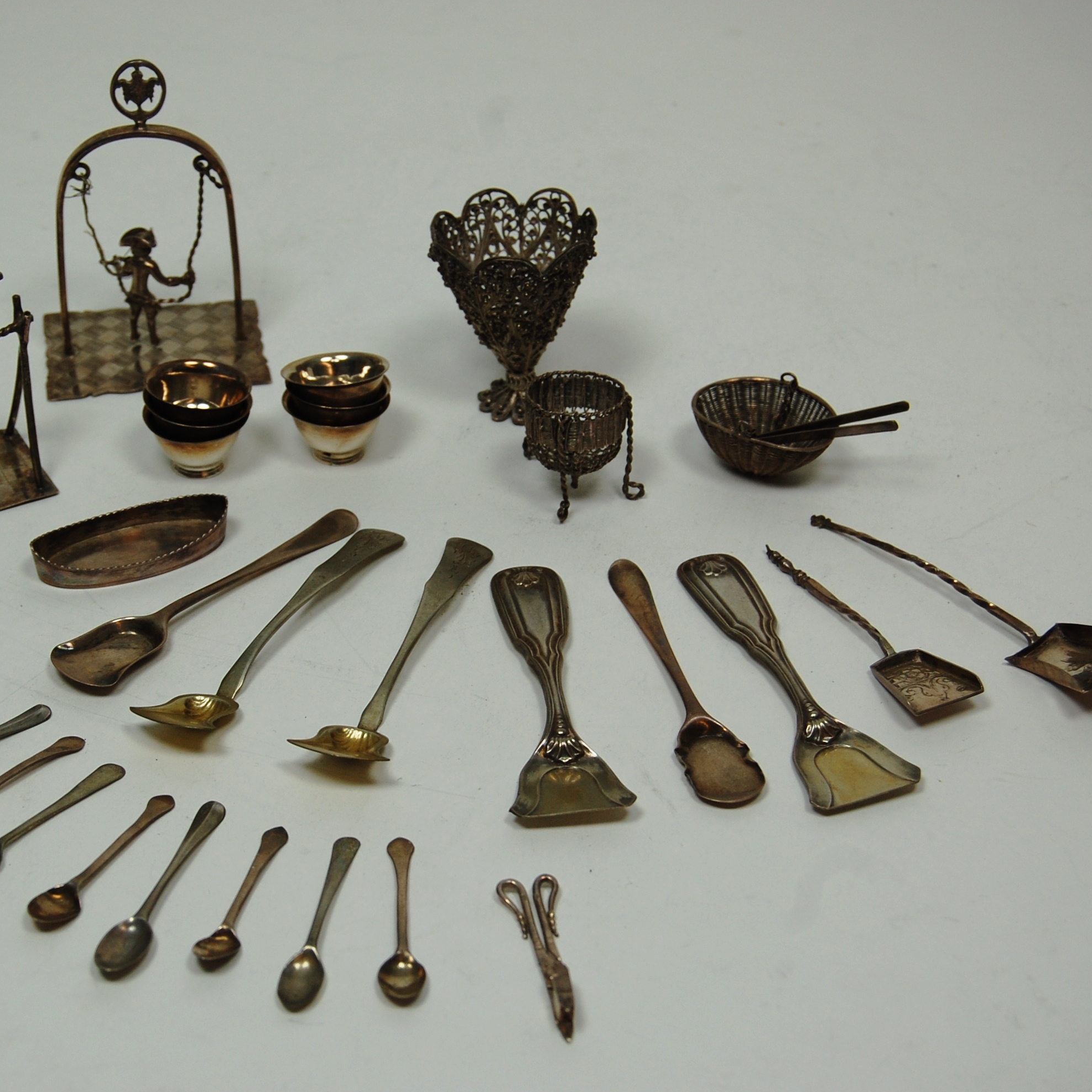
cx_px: 433
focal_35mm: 66
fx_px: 2356
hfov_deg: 26.0
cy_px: 550
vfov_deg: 26.1
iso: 200
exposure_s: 1/125
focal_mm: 34
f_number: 5.6
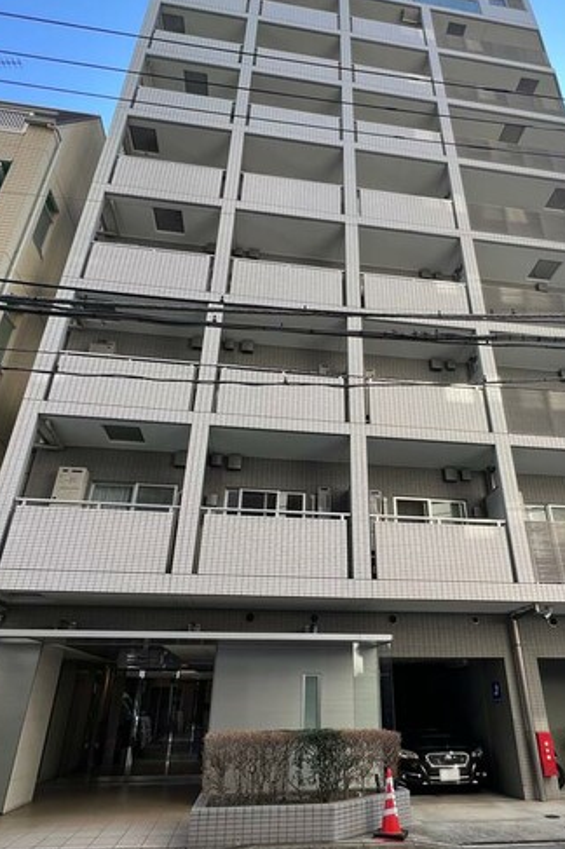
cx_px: 335
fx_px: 471
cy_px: 457
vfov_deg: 83.9
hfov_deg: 61.4
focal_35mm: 20
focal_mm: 1.57
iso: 32
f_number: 1.8
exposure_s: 1/223
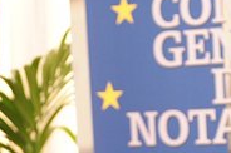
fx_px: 1492
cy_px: 251
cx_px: 77
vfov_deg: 5.8
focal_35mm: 233
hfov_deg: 8.8
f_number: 3.5
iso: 400
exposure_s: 1/40
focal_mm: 62
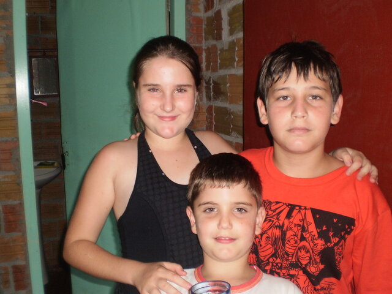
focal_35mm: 36
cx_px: 196
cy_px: 147
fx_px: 408
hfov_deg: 51.4
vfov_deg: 39.7
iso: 125
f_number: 3.1
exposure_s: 1/30
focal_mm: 6.3
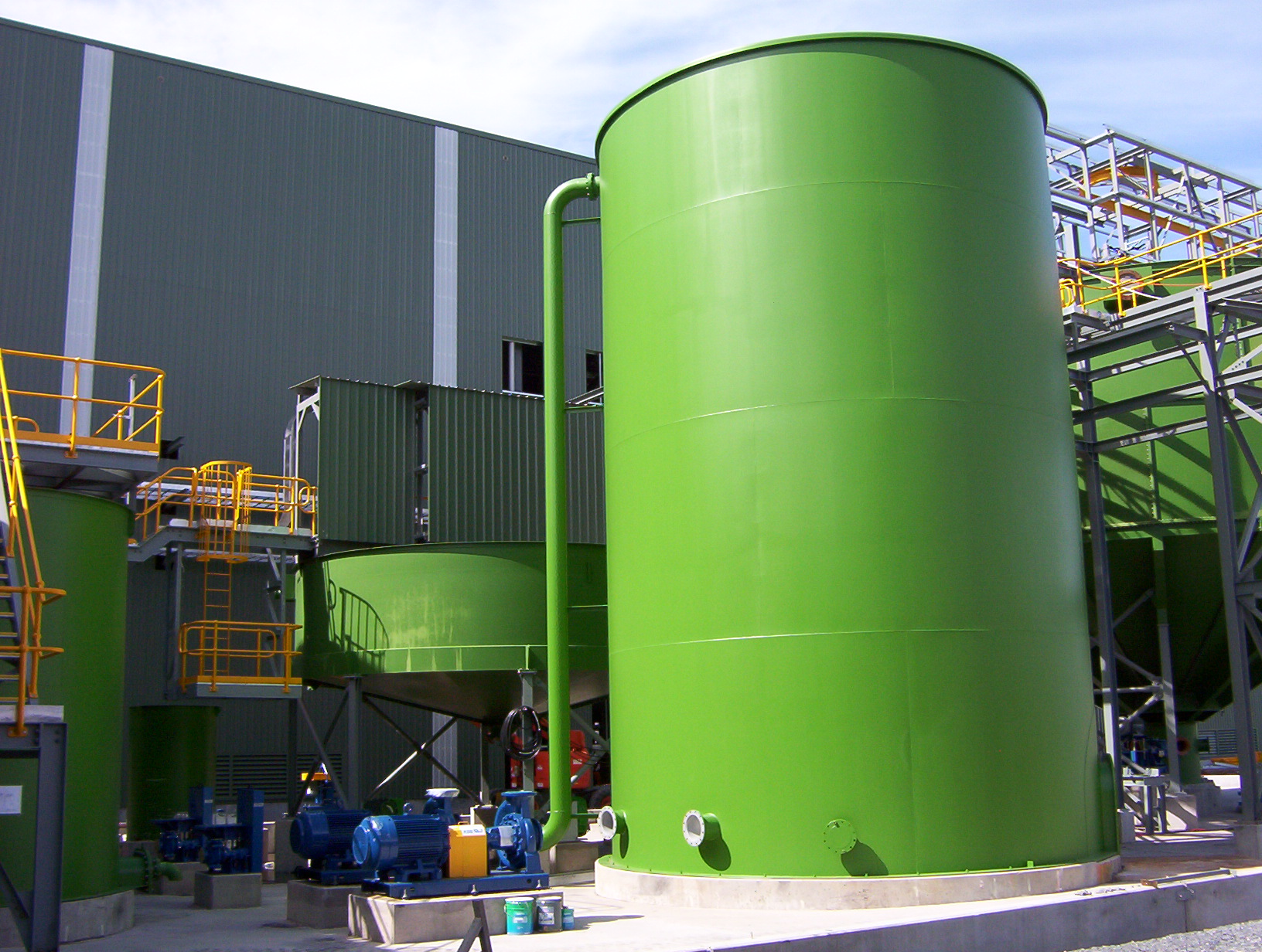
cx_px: 631
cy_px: 476
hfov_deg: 51.2
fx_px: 1316
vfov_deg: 39.8
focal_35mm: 36
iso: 100
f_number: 5.24
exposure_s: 1/443
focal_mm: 5.54
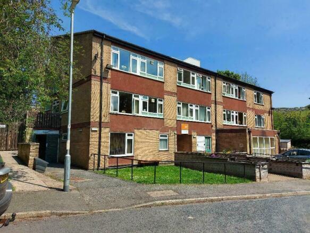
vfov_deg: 56.8
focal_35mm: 24
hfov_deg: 71.6
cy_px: 116
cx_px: 155
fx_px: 215
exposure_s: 1/1173
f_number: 1.8
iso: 32
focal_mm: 5.23
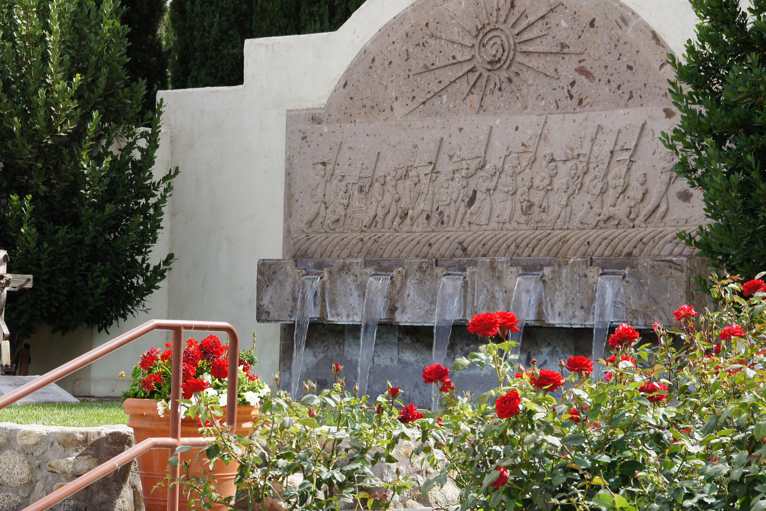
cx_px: 322
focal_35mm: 107
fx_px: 2277
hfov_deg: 19.1
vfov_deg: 12.8
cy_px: 257
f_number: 9
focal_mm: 60
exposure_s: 1/125
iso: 100
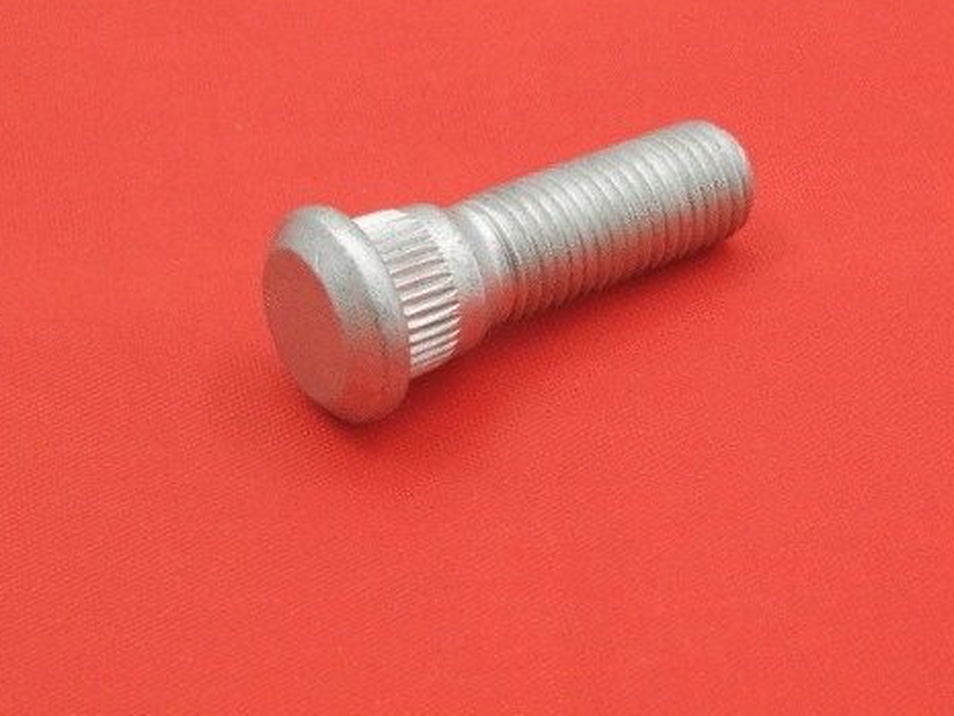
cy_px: 324
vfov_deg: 15.7
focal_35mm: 94
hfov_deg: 20.9
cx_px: 483
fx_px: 2591
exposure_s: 1/80
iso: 200
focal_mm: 14.6
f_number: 4.2
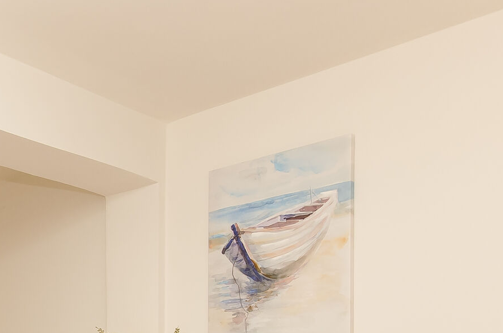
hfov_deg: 34.9
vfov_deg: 25.8
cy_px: 390
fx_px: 655
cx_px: -75
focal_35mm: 47
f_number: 8
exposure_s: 1/100
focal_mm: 10
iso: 100
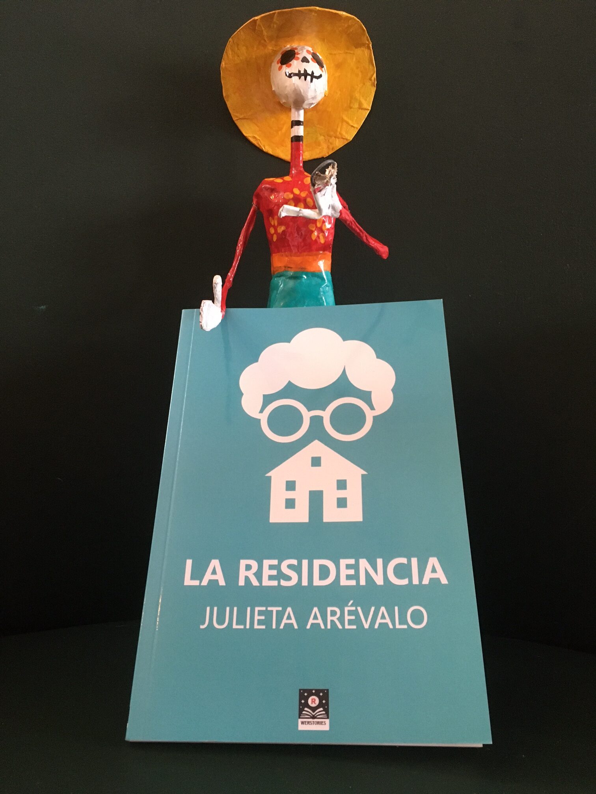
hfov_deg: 48.2
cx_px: 298
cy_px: 397
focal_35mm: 29
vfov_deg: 61.7
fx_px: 666
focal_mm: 4.15
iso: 200
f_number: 2.2
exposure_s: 1/17
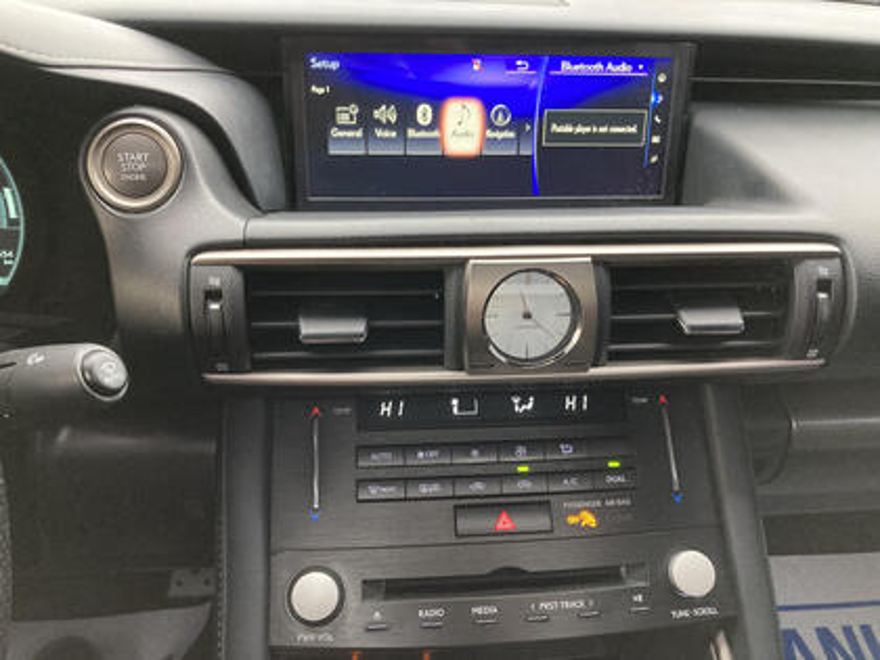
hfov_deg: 63.4
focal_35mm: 28
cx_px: 440
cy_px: 330
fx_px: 712
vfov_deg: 49.7
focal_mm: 3.99
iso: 320
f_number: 1.8
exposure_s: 1/60
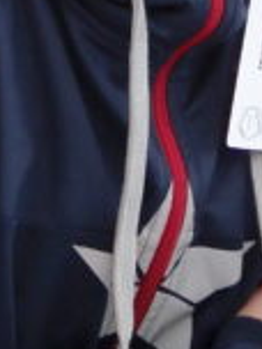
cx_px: 164
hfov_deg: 4.5
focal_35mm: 334
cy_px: -176
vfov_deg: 5.9
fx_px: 3371
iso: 1250
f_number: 5
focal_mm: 19
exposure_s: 1/25
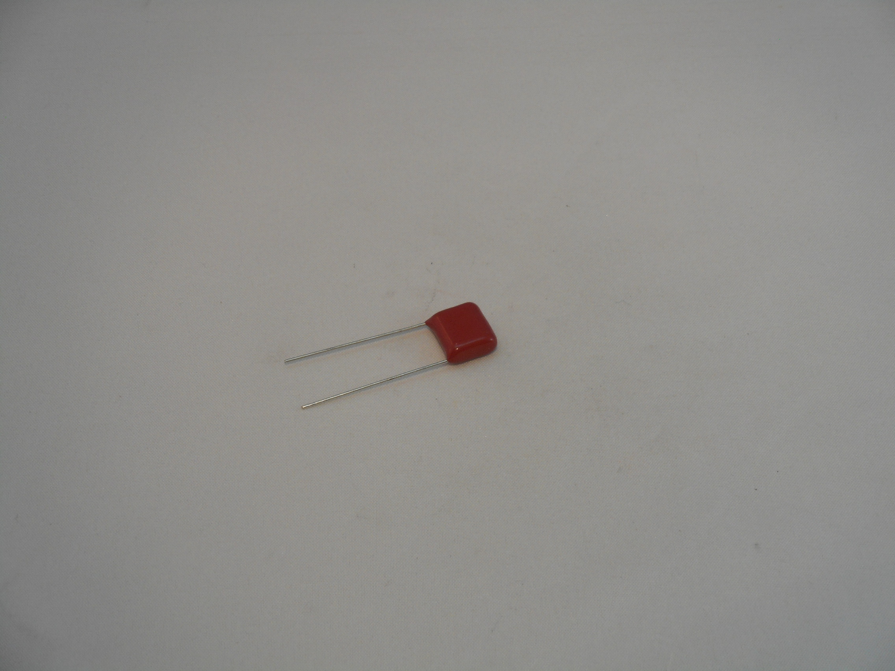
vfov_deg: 16.6
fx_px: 2301
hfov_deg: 22.0
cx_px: 448
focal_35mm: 89
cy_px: 336
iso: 140
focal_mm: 15.9
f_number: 5.6
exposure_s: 1/60
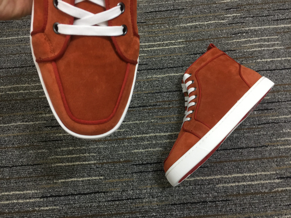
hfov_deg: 61.7
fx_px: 244
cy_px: 109
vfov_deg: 48.2
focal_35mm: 29
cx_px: 146
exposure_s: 1/17
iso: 80
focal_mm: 4.15
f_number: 2.2
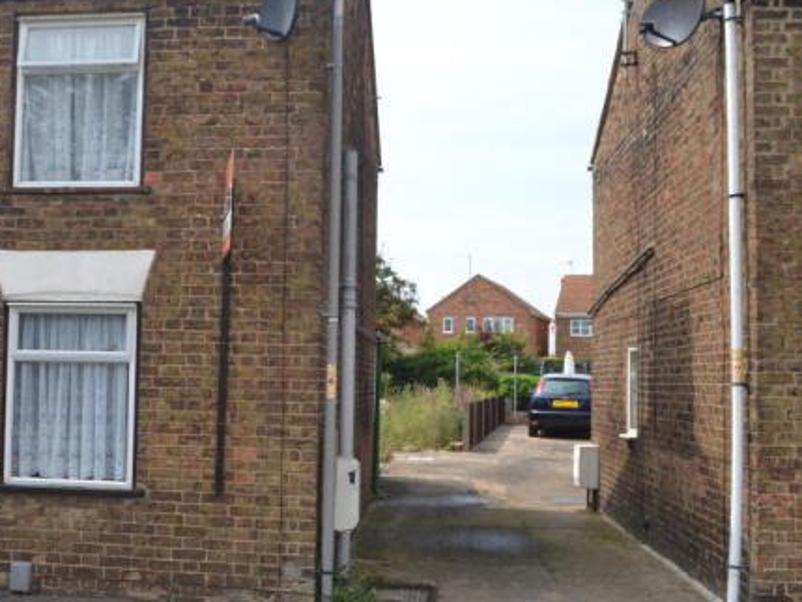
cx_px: 240
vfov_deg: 32.9
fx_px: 1020
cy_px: 308
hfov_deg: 42.1
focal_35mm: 44
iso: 100
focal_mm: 20
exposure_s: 1/200
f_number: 7.1
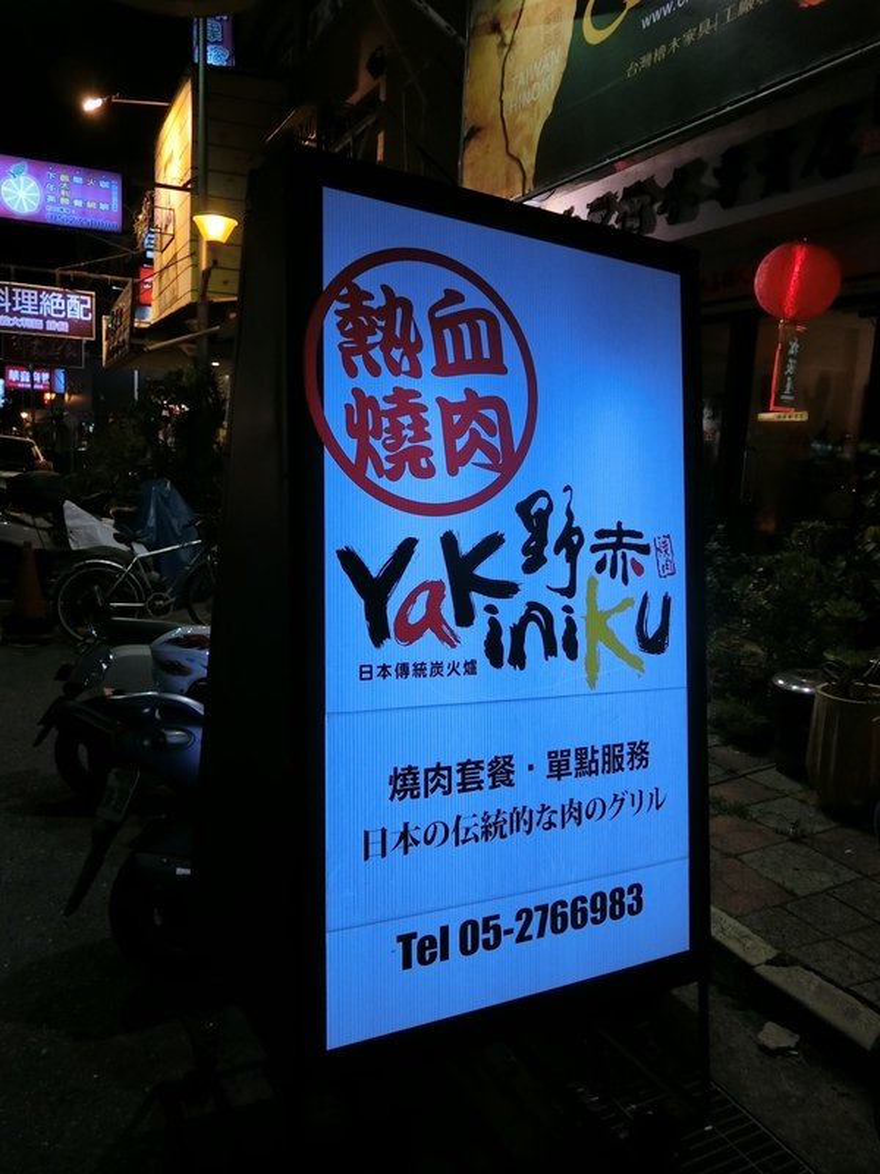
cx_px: 440
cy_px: 587
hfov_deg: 54.9
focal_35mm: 25
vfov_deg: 69.4
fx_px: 847
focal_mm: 5.4
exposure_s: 1/100
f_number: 2.8
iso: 400
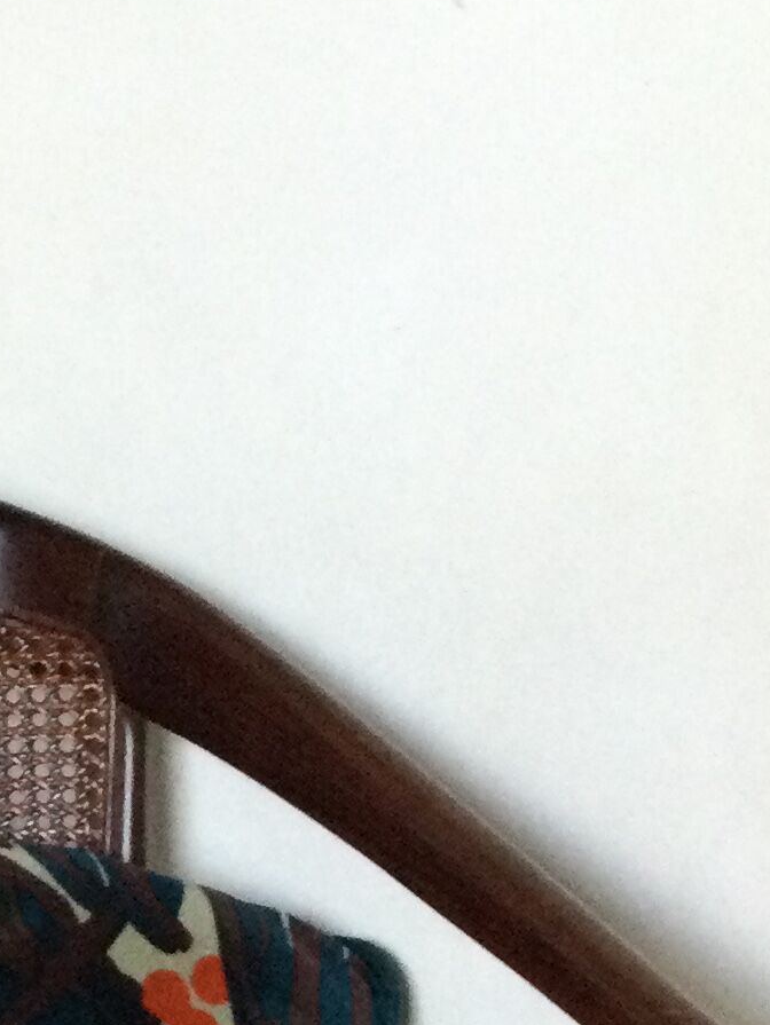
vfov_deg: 16.6
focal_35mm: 113
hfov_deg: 12.8
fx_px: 3349
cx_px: -183
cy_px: 1266
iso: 160
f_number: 2.4
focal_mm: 3.3
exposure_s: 1/33
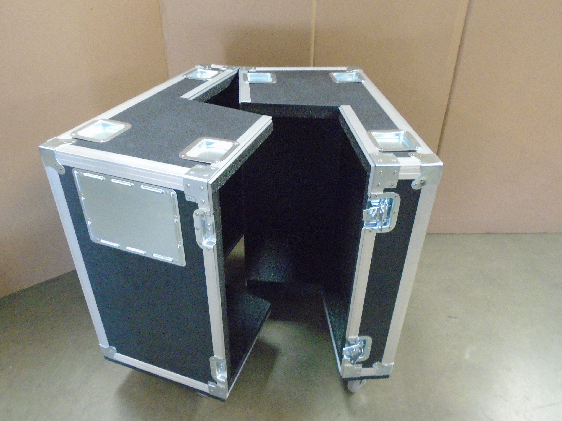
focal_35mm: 26
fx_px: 422
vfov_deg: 53.1
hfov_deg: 67.3
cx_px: 281
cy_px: 210
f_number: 3.2
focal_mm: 4.6
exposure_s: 1/20
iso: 800
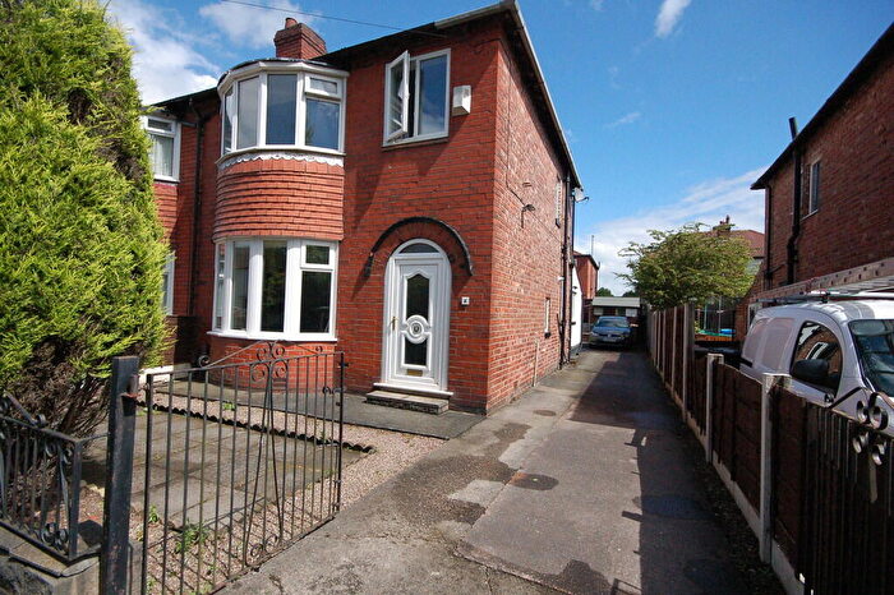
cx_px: 447
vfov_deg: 72.0
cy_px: 298
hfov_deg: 95.0
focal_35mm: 16
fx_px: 410
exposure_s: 1/2500
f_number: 8
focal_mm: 11
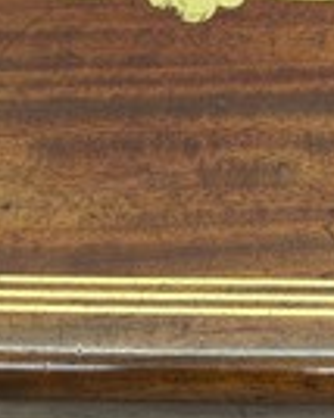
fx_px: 866
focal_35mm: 70
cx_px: 245
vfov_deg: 26.9
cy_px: 115
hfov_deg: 21.7
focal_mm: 6.81
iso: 175
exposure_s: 1/113
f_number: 1.85
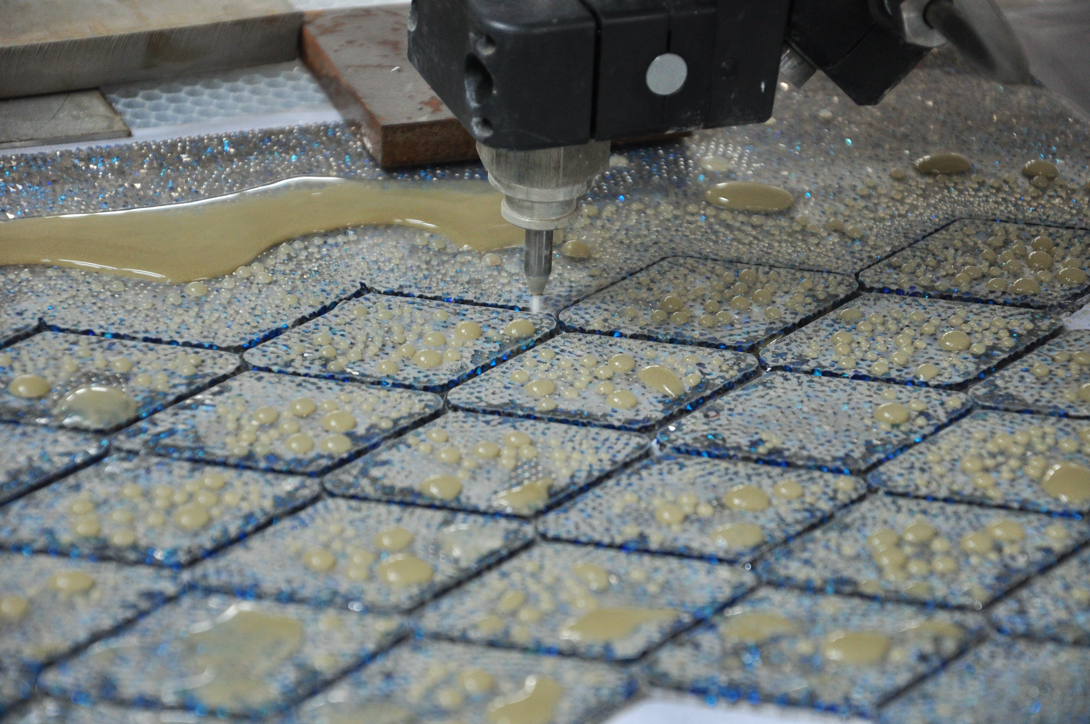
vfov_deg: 8.7
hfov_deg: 13.1
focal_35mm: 158
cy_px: 362
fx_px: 4763
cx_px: 545
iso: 720
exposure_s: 1/80
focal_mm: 105
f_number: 5.6
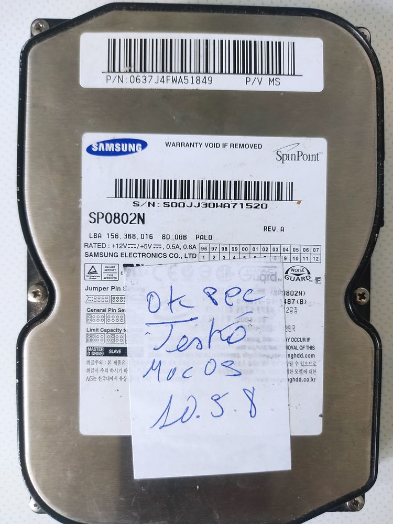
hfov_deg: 53.1
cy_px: 262
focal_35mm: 26
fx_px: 394
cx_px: 196
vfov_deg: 67.3
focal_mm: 4.74
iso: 182
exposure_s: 1/33
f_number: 1.79
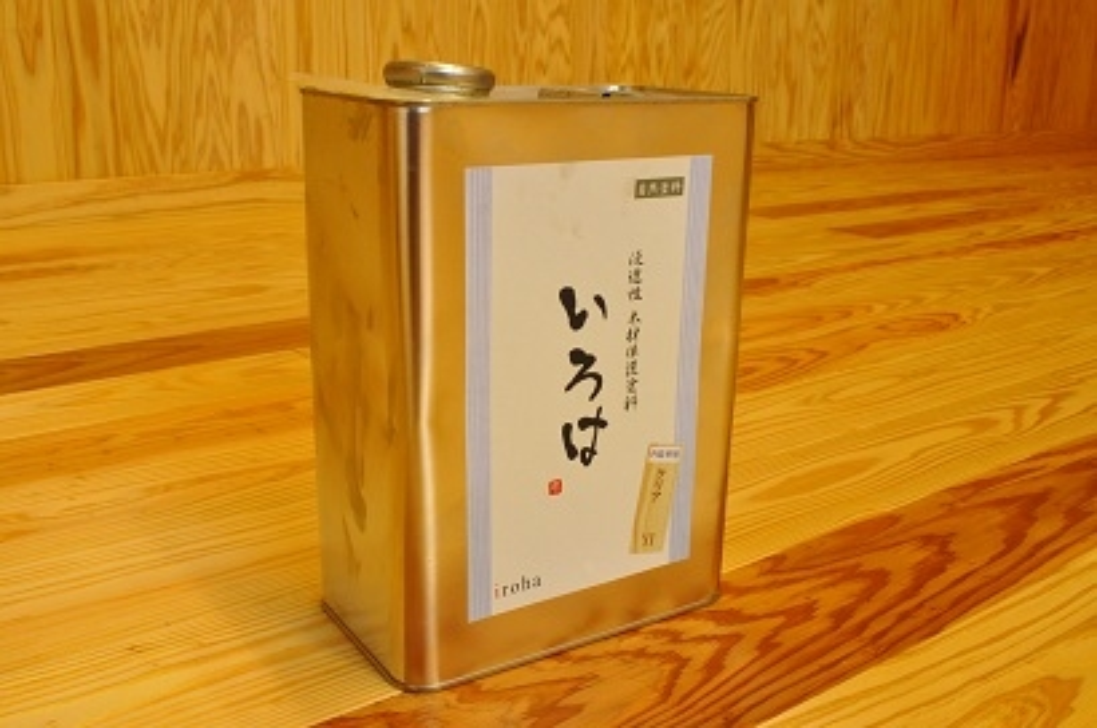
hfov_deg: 53.2
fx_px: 1095
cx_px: 548
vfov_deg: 36.8
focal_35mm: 36
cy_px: 364
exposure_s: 1/25
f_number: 4
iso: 1600
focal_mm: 24
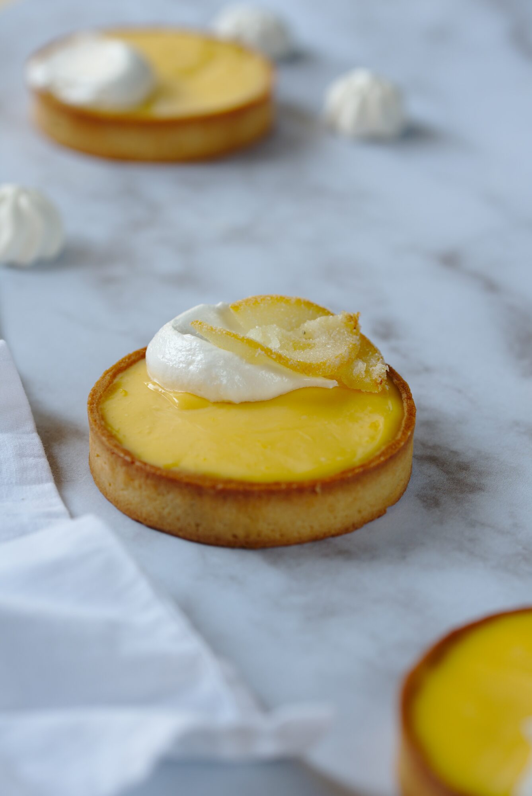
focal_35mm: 90
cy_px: 398
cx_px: 266
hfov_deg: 15.2
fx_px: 1991
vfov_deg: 22.6
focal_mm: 90
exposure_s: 1/15
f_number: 5.6
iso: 100
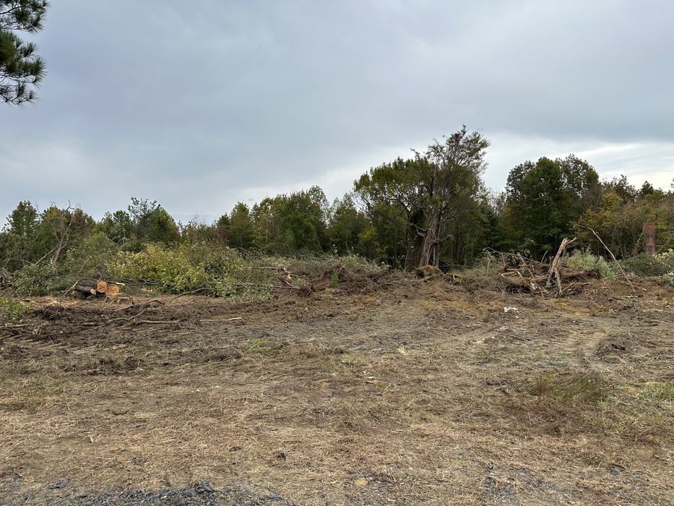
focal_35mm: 24
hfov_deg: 71.6
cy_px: 253
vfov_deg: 56.8
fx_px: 467
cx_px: 337
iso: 80
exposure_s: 1/2110
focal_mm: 6.86
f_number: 1.78
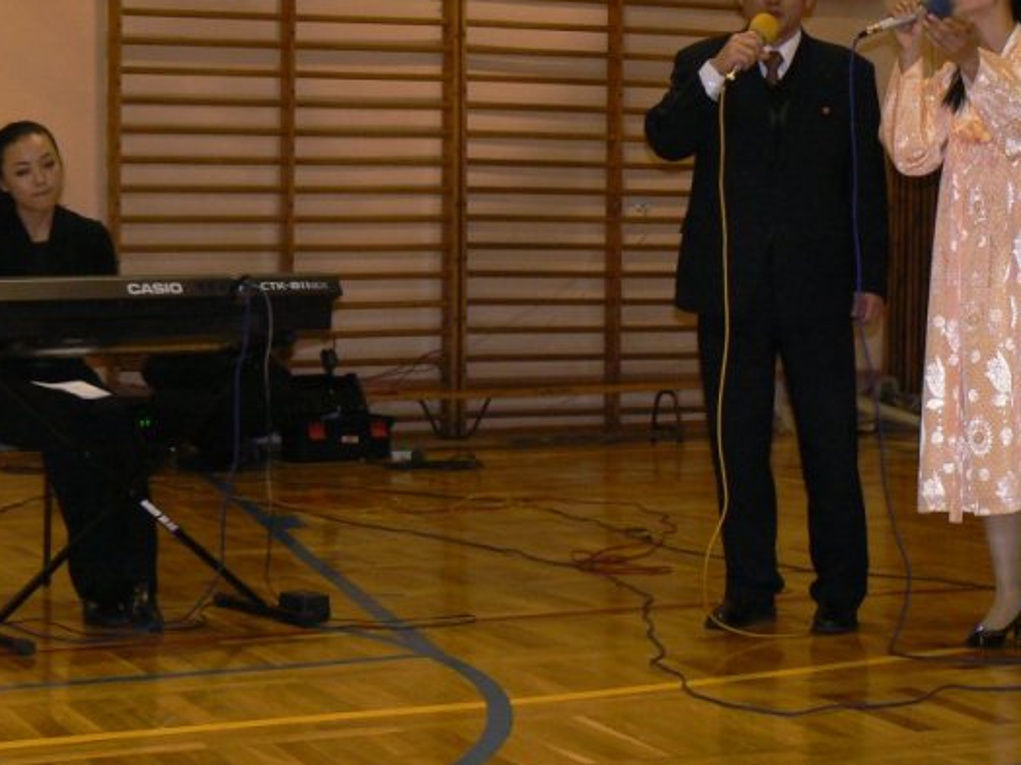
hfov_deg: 23.3
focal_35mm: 84
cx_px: 475
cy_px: 226
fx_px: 2478
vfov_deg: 17.5
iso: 160
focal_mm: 9.2
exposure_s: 1/30
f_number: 2.8
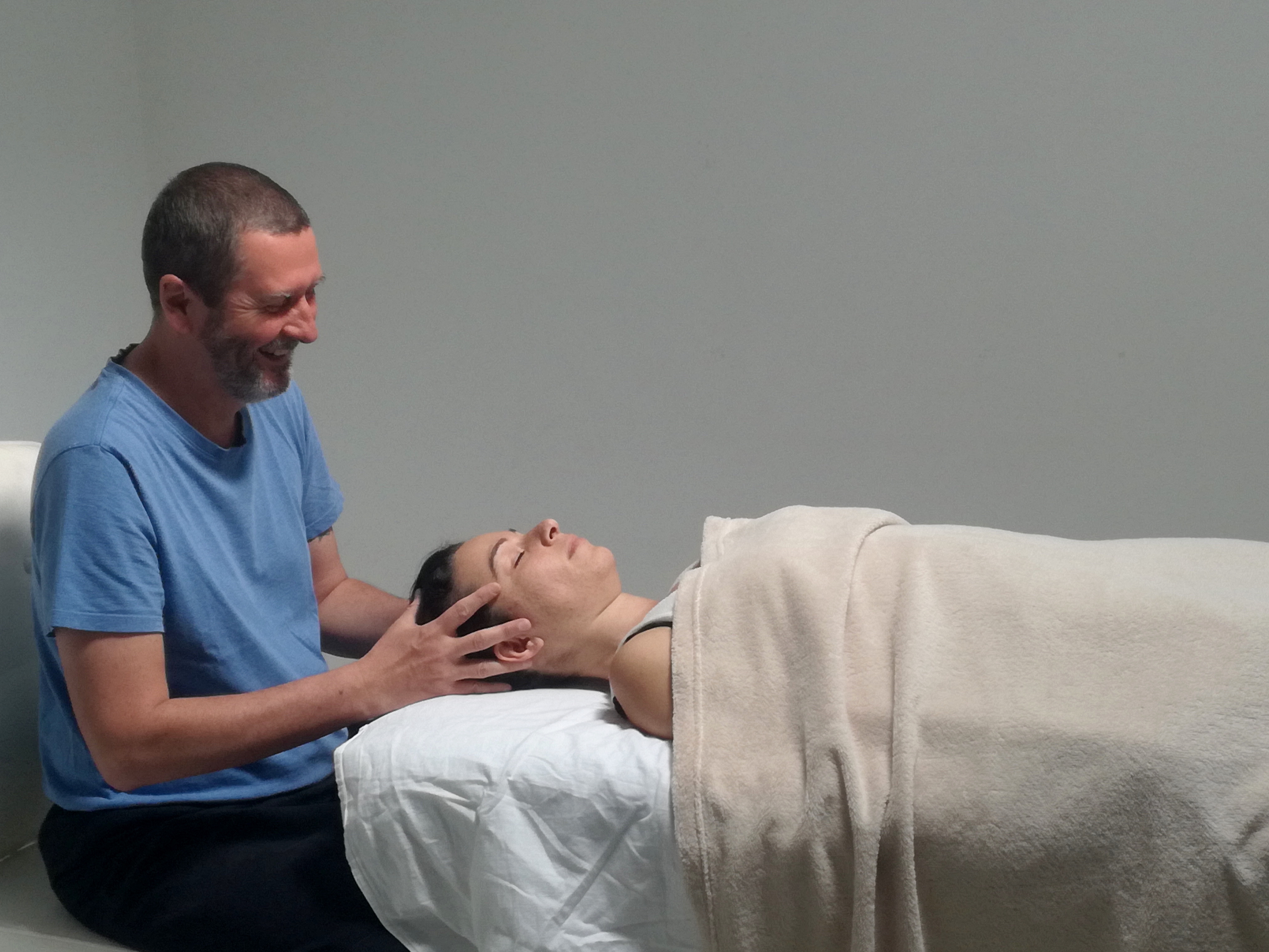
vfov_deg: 24.4
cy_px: 481
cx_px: 633
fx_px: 2199
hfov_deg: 32.2
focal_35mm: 60
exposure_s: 1/50
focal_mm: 3.79
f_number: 2
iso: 50
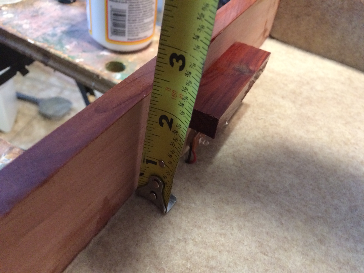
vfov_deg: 48.2
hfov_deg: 61.7
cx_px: 182
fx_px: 305
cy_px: 136
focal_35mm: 29
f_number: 2.2
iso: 250
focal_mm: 4.15
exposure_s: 1/30
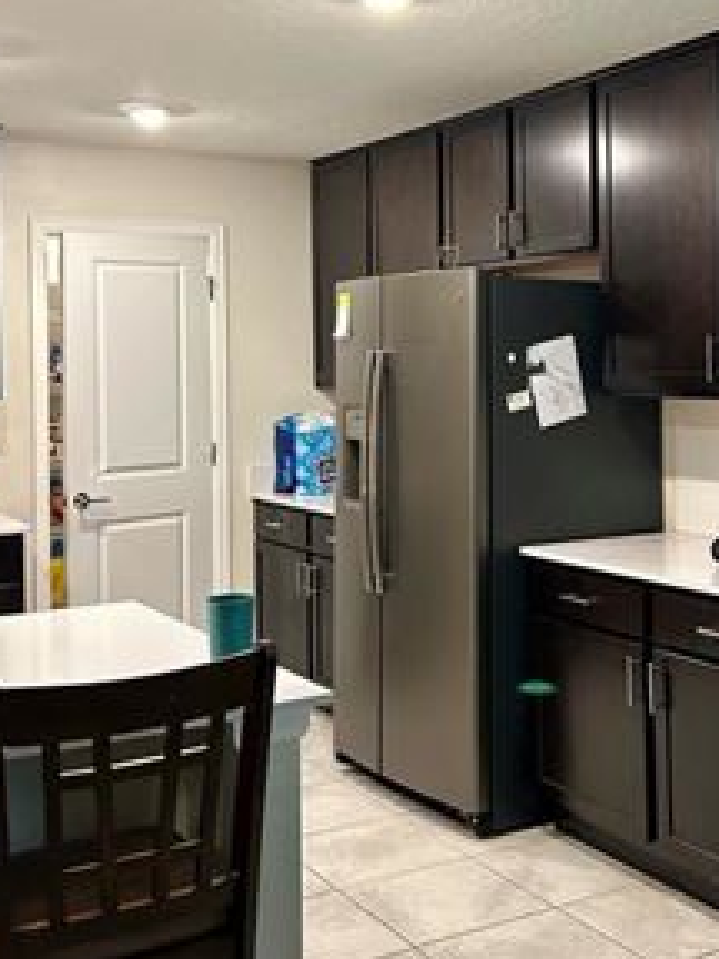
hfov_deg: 30.1
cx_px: 461
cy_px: 340
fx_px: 1329
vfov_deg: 39.3
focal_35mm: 48
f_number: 1.5
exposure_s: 1/60
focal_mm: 5.7
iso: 250
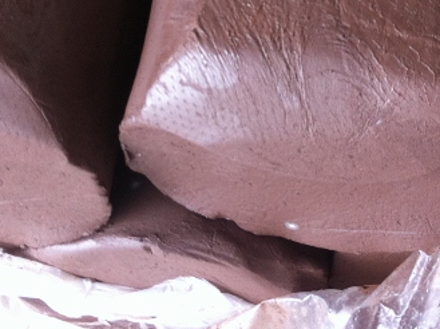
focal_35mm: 85
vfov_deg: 16.7
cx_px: 342
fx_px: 1079
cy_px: -43
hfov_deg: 22.8
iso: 80
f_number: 2.8
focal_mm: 3.85
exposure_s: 1/30
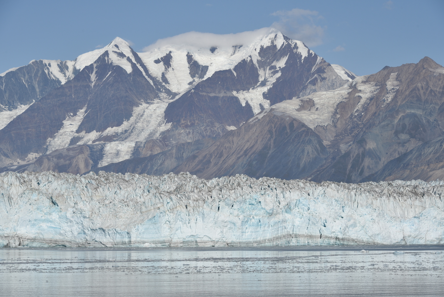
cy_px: 148
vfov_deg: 12.2
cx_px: 222
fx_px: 1382
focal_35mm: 112
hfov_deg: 18.3
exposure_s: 1/500
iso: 100
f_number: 11
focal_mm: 112
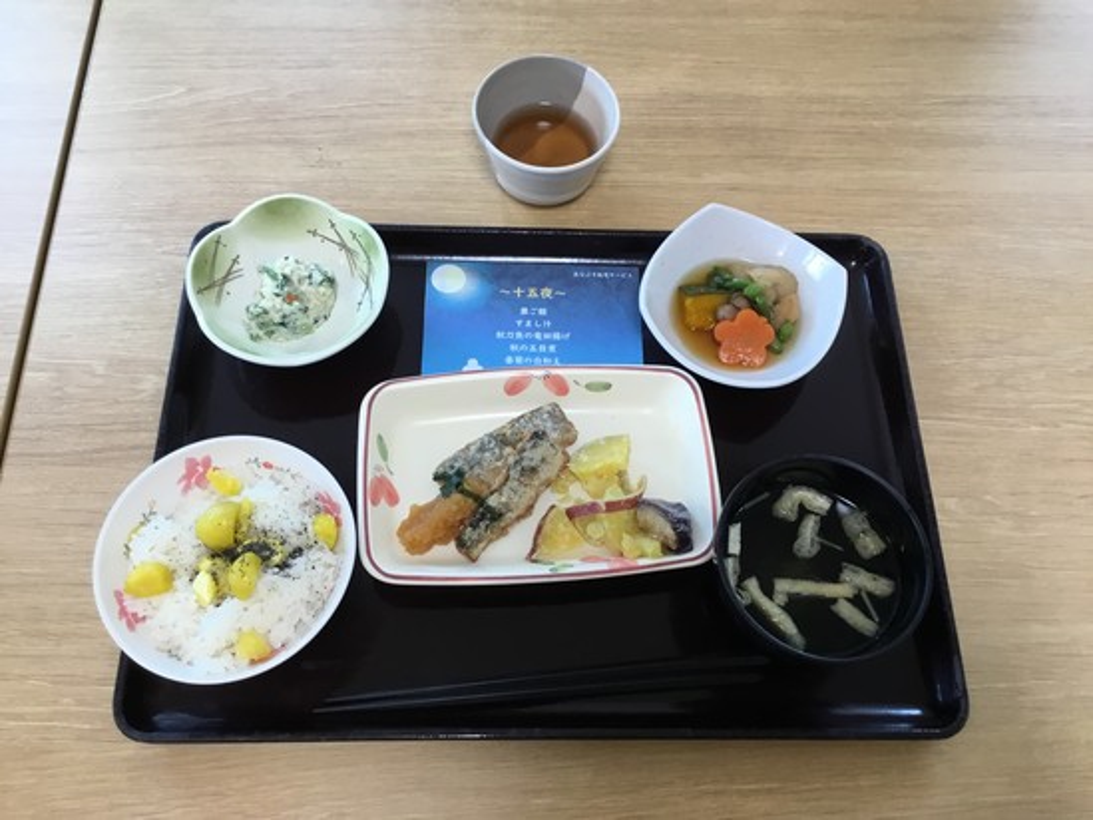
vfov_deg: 45.5
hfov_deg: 58.3
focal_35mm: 31
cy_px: 410
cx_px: 546
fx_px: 979
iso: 32
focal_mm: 3.3
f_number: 2.4
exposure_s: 1/30
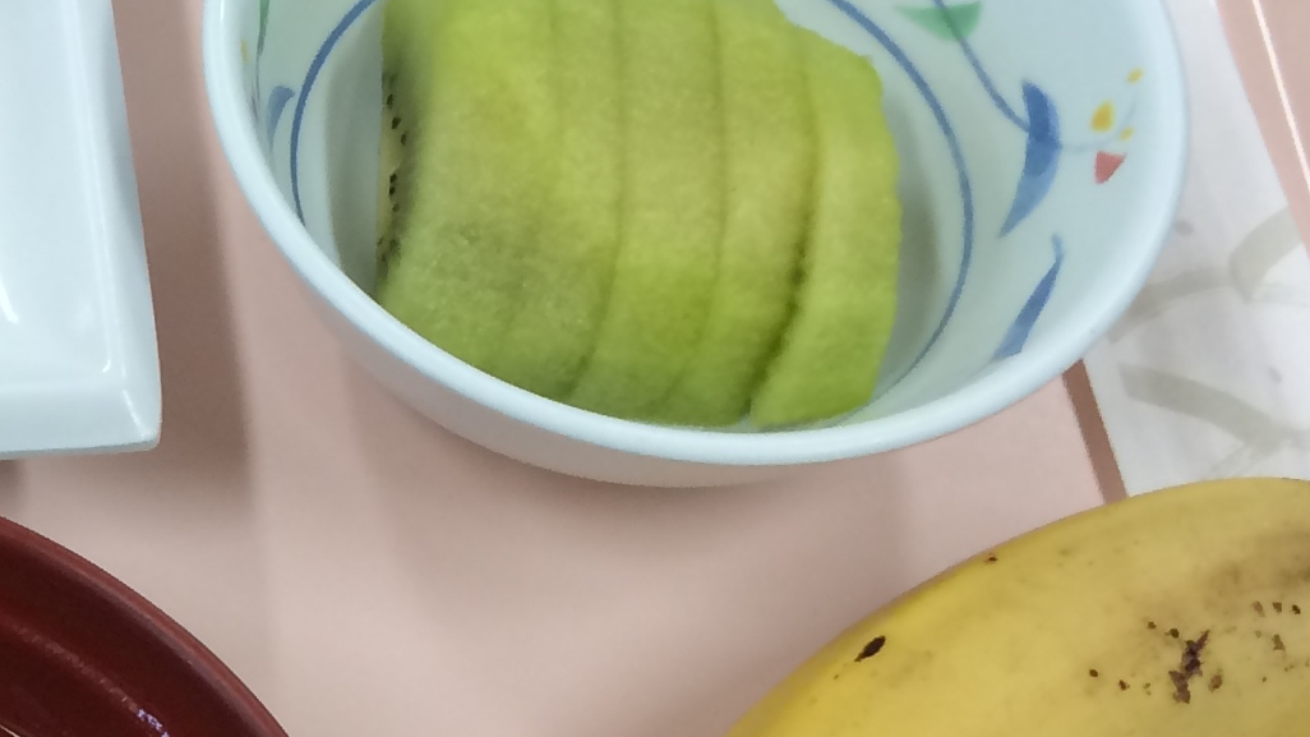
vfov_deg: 11.5
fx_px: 3612
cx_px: -626
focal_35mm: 104
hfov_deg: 18.4
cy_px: 783
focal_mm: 4.12
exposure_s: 1/40
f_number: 2.2
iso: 40
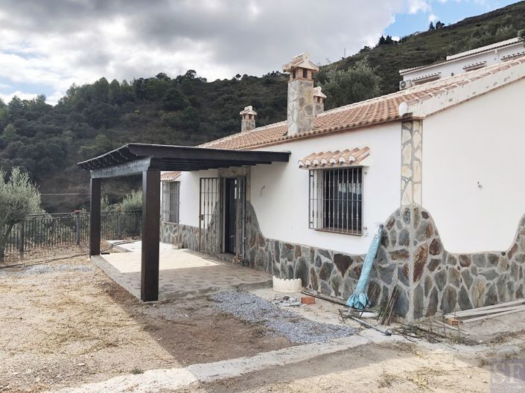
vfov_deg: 49.7
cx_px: 262
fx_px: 424
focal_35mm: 28
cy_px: 196
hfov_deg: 63.5
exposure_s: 1/1263
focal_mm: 3.99
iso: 20
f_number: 1.8
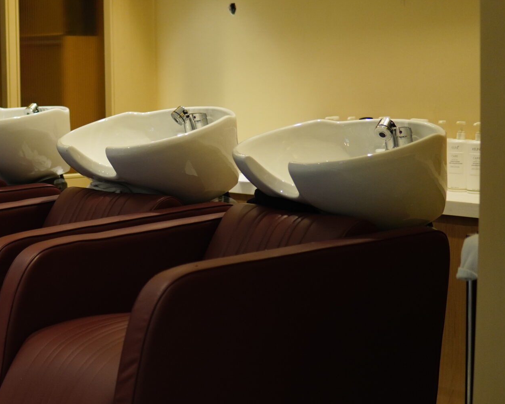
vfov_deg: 17.9
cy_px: 197
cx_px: 8
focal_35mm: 86
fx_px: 1286
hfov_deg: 21.5
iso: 500
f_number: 1.4
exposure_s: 1/100
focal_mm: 30
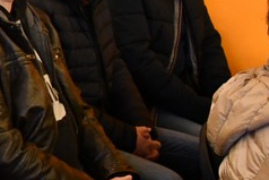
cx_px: -250
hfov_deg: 14.8
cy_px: 65
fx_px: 867
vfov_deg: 11.8
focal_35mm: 116
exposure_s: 1/125
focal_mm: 18
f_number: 3.5
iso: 3200
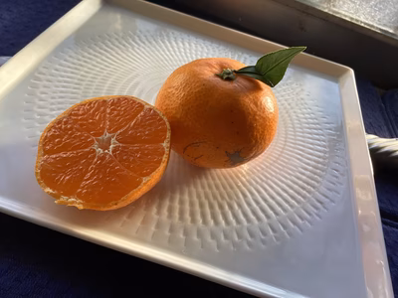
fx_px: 356
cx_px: 199
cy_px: 149
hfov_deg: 58.4
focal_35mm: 31
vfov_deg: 45.4
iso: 32
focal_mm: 3.3
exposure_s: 1/120
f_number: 2.4
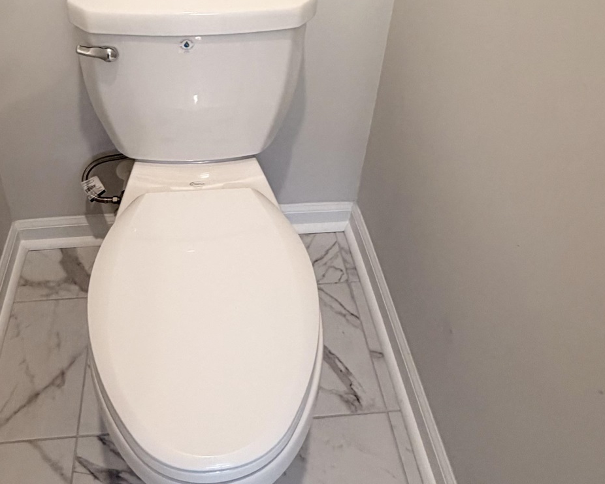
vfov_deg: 40.5
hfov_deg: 52.5
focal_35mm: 34
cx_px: 240
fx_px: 609
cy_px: 61
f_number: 2.2
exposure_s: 1/120
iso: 320
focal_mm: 2.22
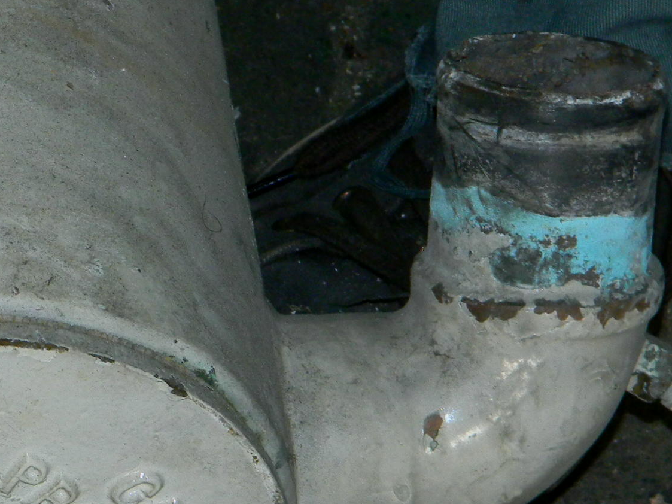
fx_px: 6755
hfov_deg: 5.7
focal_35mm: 348
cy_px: 380
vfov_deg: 4.3
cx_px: -88
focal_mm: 26.8
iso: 200
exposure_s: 1/30
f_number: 5
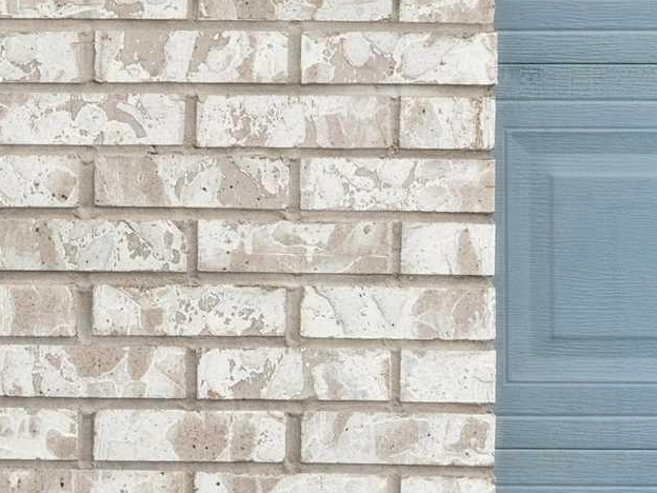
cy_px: -91
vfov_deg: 15.2
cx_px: -710
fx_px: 1789
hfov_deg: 15.7
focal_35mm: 94
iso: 400
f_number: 13
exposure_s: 1/50
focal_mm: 19.9
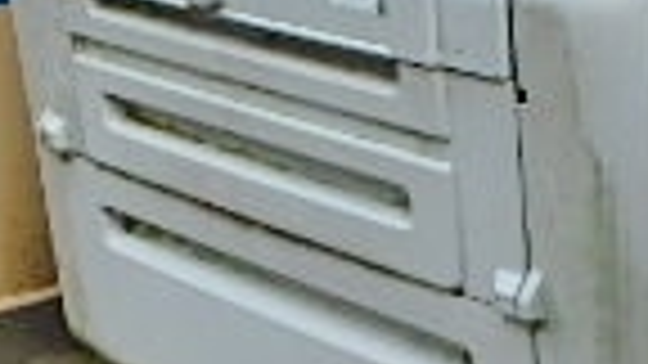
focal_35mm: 102
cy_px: 193
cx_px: 414
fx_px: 1753
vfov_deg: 11.9
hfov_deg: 20.9
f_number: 3.5
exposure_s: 1/320
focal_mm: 3.7
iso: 125
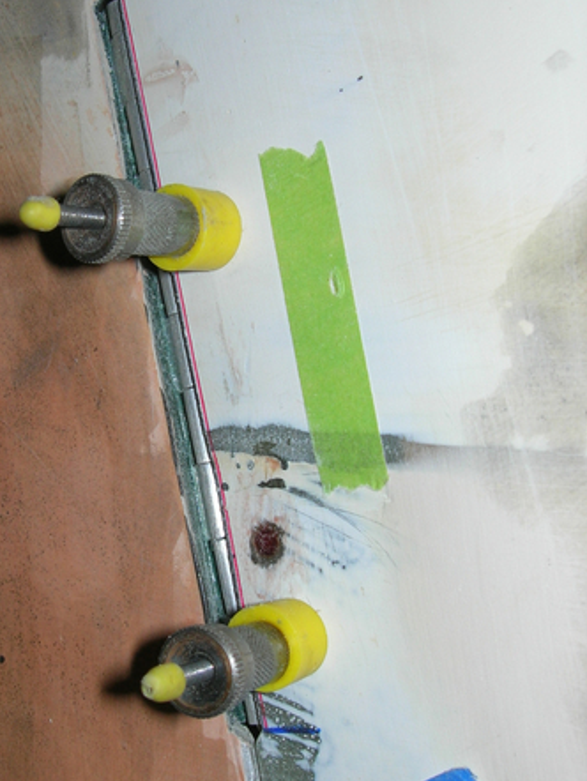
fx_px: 1242
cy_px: 408
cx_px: 164
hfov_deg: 26.3
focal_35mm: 55
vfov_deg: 34.9
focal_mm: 7.8
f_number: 4.8
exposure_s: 1/60.1
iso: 64
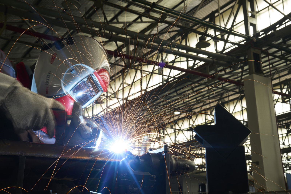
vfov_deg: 27.0
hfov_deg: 39.6
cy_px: 97
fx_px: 404
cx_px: 146
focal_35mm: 50
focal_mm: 50
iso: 50
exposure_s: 1/1.25
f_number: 16
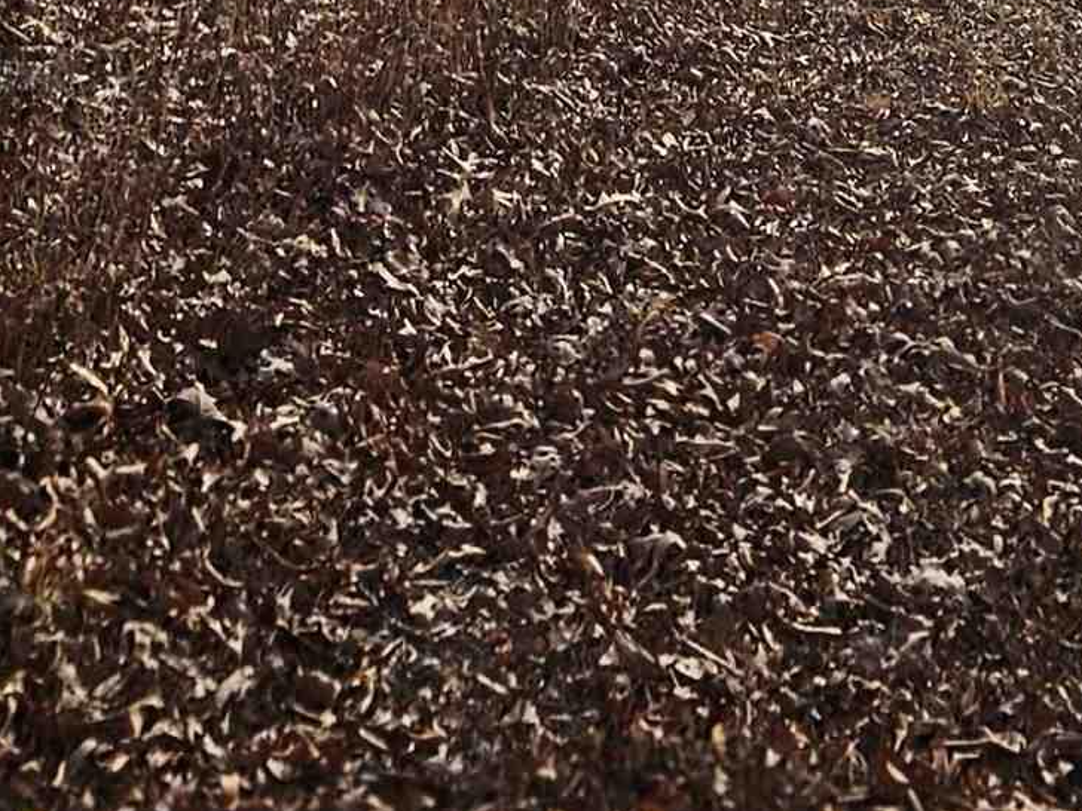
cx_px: 605
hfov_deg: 20.2
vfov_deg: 14.0
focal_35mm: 97
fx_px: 3032
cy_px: -523
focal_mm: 5.4
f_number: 1.8
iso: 25
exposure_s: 1/5000
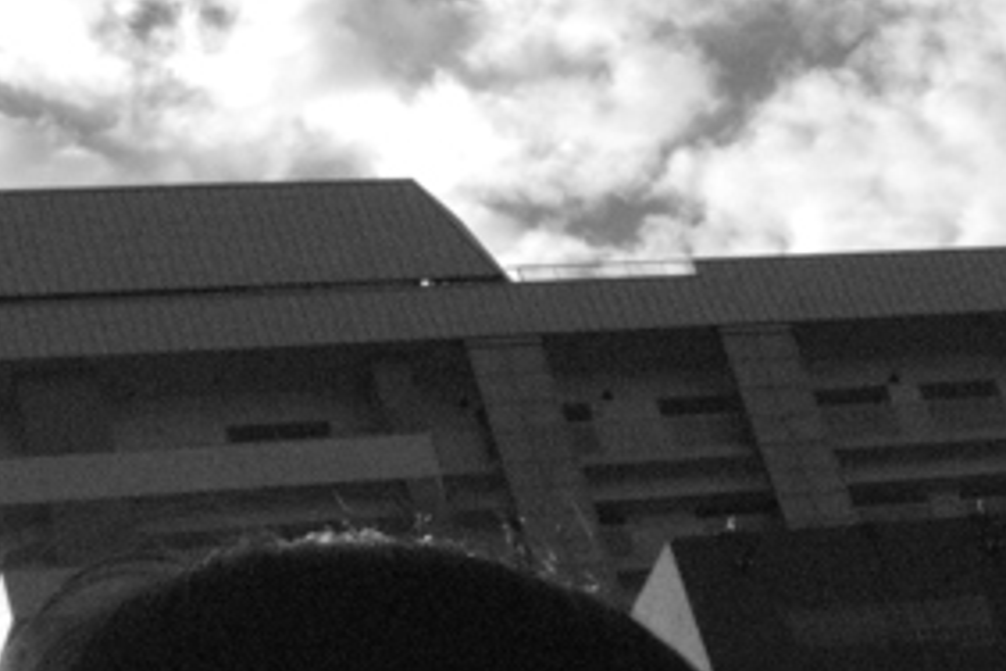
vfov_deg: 9.2
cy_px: 353
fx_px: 4163
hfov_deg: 13.2
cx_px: 1381
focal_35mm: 149
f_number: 14
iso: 800
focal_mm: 24.2
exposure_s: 1/2000
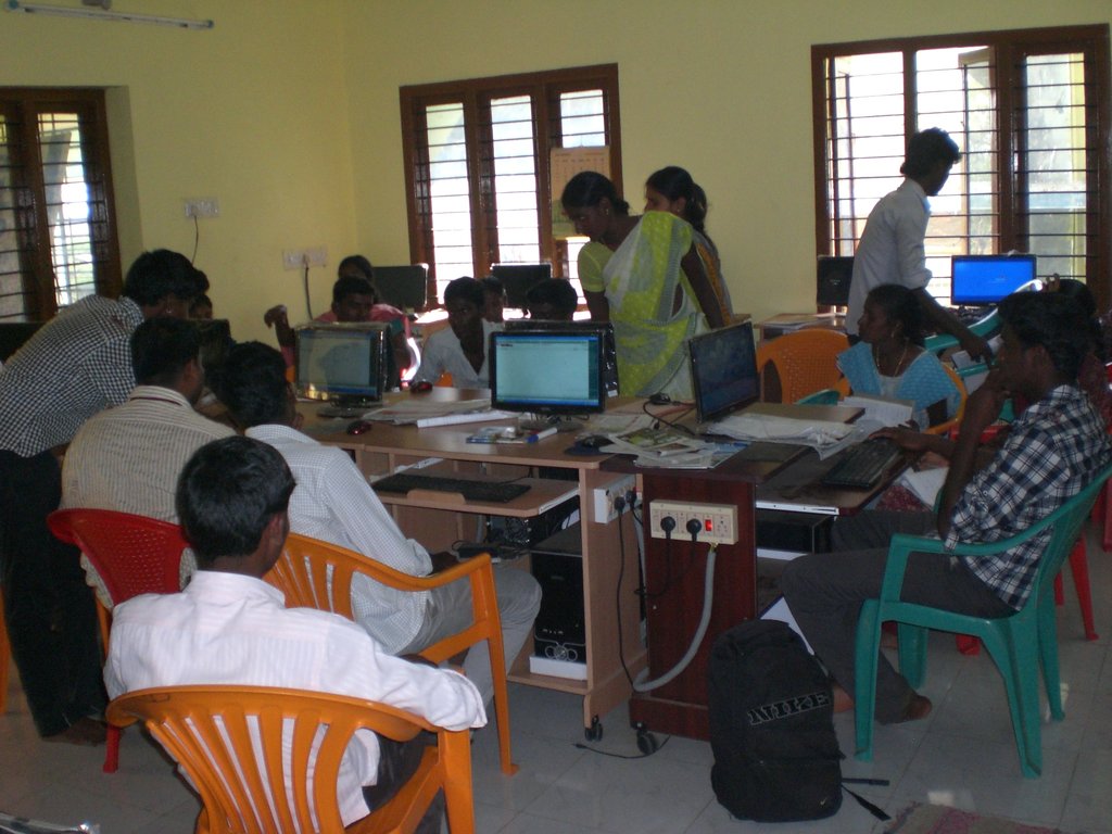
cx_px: 556
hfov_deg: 49.0
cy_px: 417
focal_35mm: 38
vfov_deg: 37.7
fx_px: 1221
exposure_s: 1/60
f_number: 3.1
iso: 200
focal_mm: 6.3
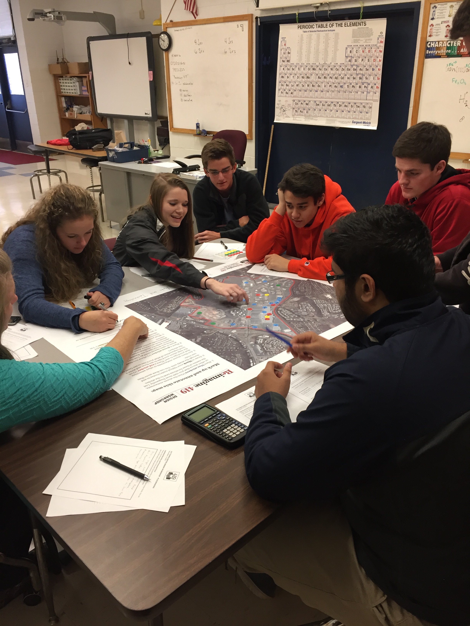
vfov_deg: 61.7
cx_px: 235
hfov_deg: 48.2
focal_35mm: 29
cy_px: 313
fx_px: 525
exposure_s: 1/30
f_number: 2.2
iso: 80
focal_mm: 4.15
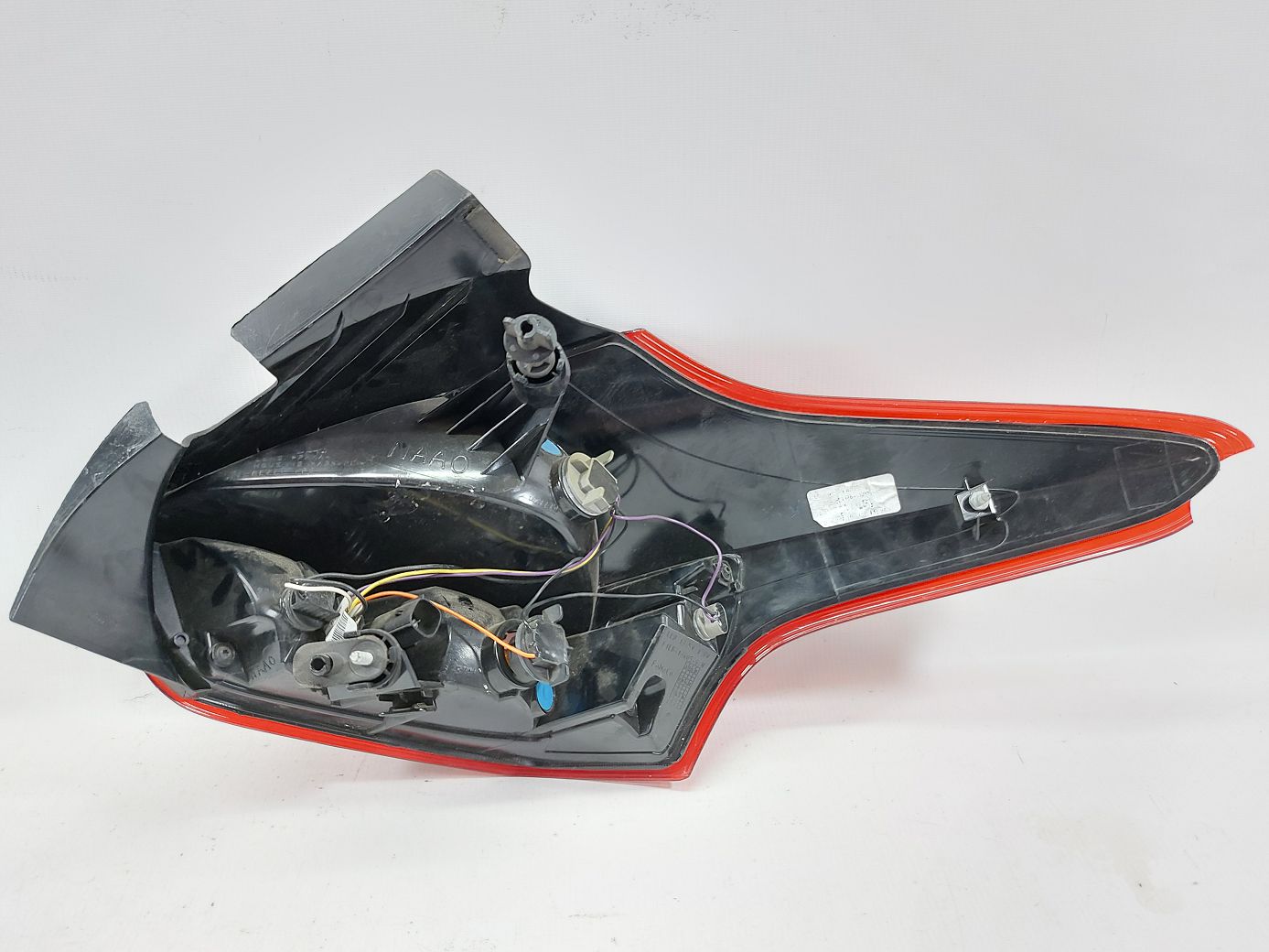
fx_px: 880
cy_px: 476
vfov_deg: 56.8
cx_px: 634
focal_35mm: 24
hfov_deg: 71.6
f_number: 1.8
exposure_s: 1/50
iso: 200
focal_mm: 5.23
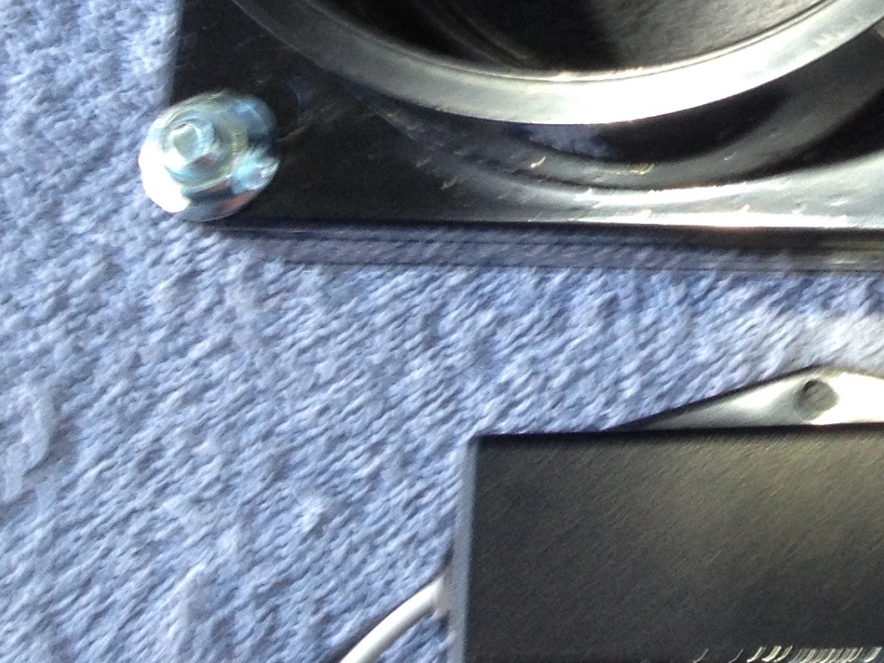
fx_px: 2988
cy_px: -196
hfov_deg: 15.4
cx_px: 1362
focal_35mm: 117
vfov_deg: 12.3
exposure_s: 1/20
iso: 64
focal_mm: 4.28
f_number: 2.4
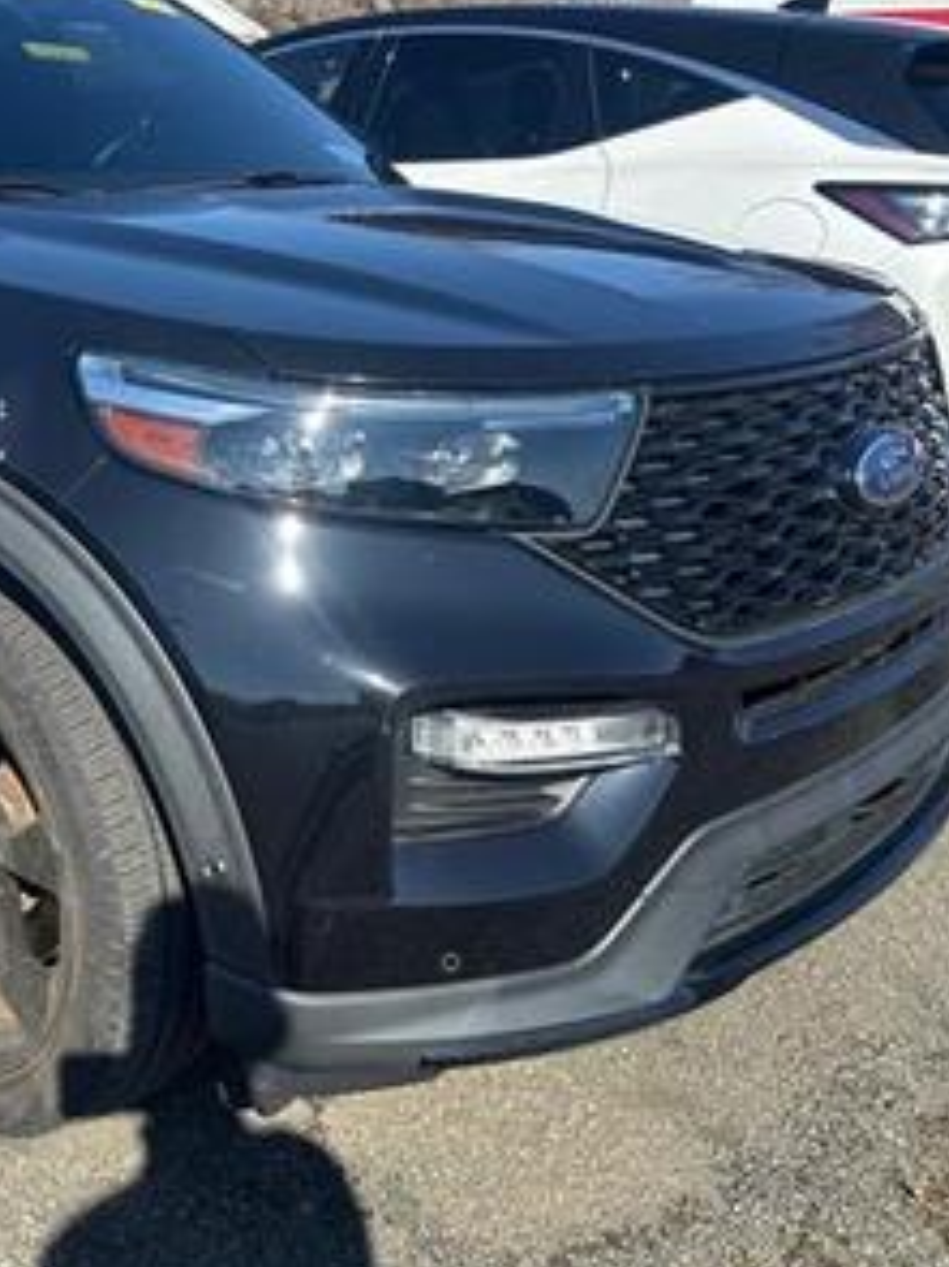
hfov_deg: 33.7
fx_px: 1500
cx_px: 142
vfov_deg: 45.5
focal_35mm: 41
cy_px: 485
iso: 100
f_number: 1.78
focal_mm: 6.76
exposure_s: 1/3279
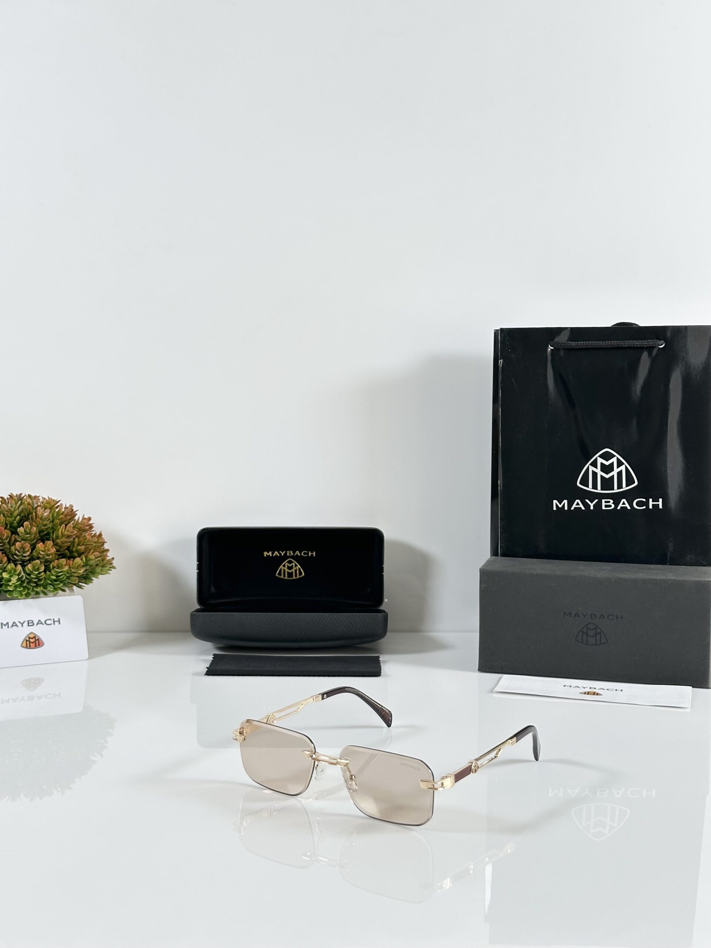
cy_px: 474
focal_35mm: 48
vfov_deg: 39.7
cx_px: 356
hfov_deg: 30.3
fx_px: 1315
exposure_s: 1/121
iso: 80
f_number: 1.78
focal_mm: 6.86
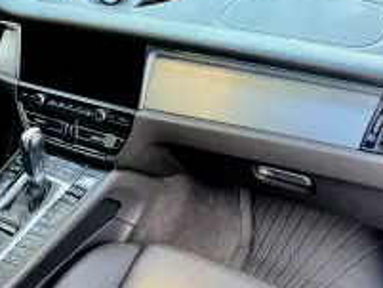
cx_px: 80
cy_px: 198
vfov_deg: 33.3
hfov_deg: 42.0
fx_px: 476
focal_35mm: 43
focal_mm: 6.76
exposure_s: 1/60
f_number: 1.78
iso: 800
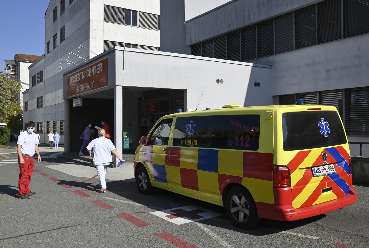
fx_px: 318
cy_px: 124
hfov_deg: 60.2
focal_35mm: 31
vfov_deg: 42.5
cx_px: 184
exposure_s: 1/1000
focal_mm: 31
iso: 640
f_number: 13
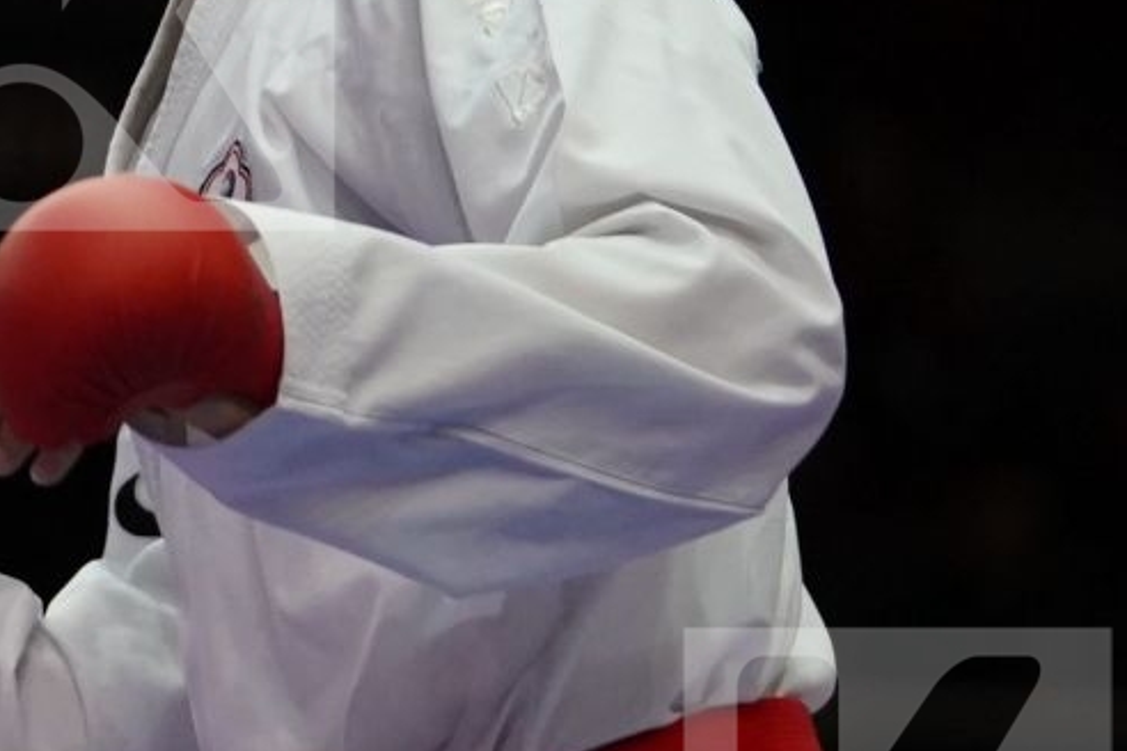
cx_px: -655
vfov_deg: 2.0
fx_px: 21411
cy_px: 23
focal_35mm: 684
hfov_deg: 3.0
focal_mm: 125
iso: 2000
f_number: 2.8
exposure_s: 1/1000
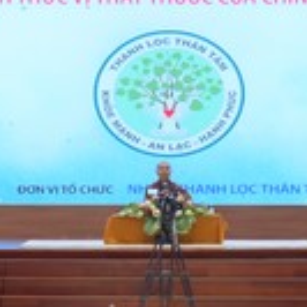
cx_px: 157
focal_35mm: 208
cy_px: 241
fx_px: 2087
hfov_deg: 8.4
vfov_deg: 8.4
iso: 1250
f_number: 5.6
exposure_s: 1/125
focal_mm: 50
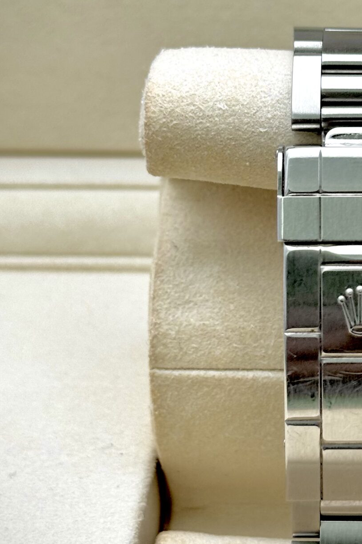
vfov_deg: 19.4
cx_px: 356
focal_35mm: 105
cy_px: 221
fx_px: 1584
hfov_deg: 12.9
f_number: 1.78
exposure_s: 1/141
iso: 80
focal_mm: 6.76
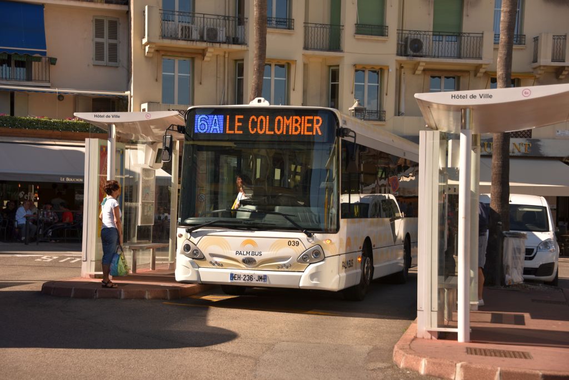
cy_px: 190
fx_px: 1107
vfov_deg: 19.5
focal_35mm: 70
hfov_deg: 28.8
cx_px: 284
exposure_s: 1/500
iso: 100
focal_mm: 70
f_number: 5.6
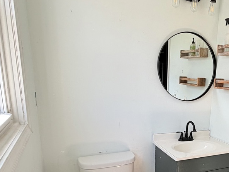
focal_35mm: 34
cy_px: 137
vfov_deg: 40.2
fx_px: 225
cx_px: 195
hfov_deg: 49.5
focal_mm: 2.22
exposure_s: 1/121
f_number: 2.2
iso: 50
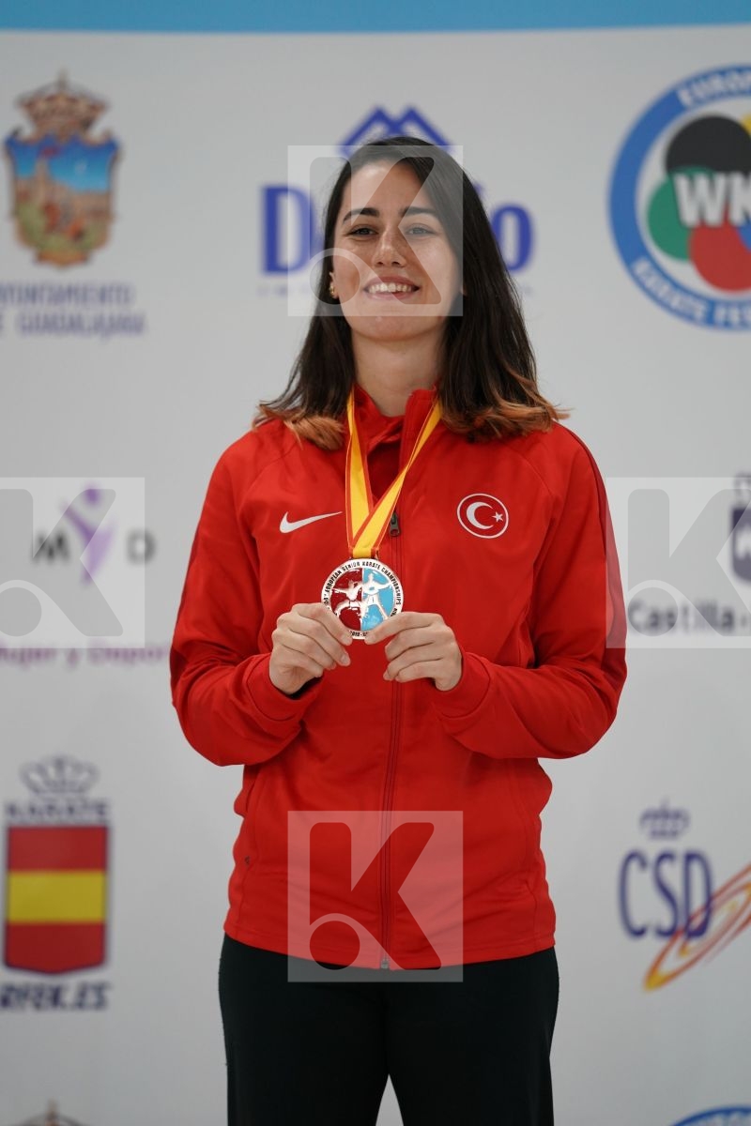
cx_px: 376
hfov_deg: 6.9
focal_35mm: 200
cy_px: 563
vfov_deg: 10.3
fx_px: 6258
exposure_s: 1/320
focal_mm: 200
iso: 1250
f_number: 2.8
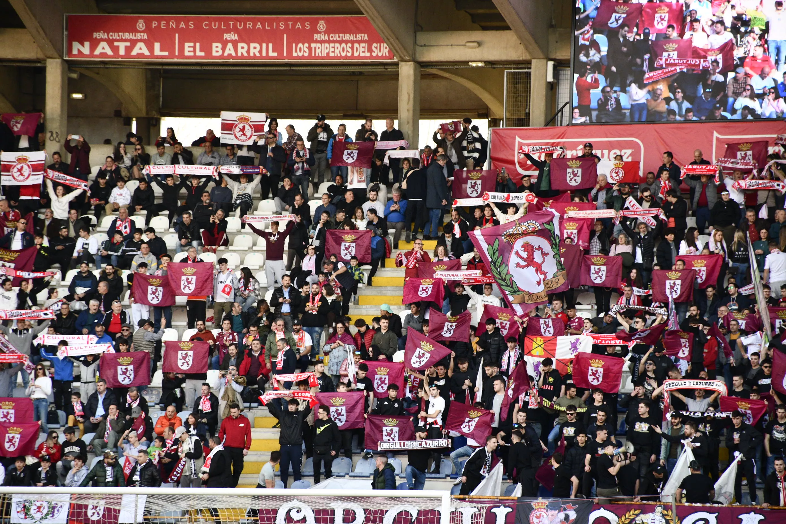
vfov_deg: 6.5
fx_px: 4585
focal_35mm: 210
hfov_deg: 9.8
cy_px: 262
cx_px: 393
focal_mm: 140
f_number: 5.6
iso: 800
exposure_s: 1/320
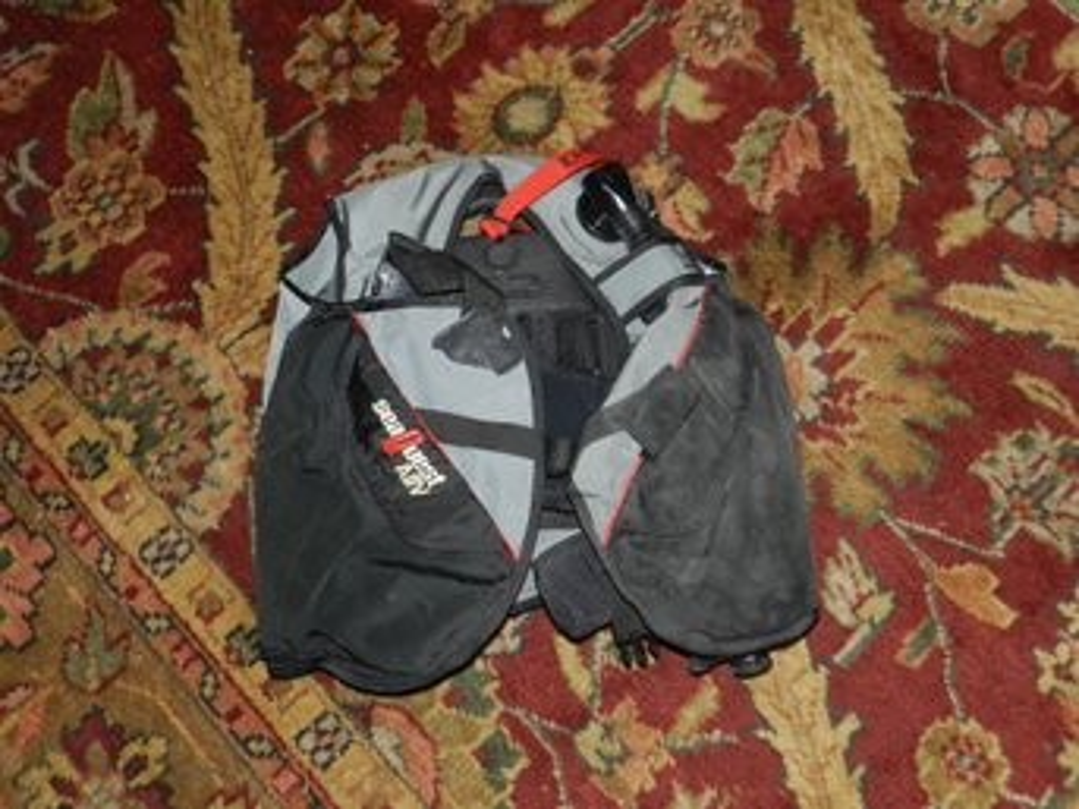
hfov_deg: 49.0
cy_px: 404
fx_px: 1184
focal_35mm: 38
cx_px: 540
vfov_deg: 37.7
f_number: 4
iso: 200
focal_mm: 6.7
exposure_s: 1/30
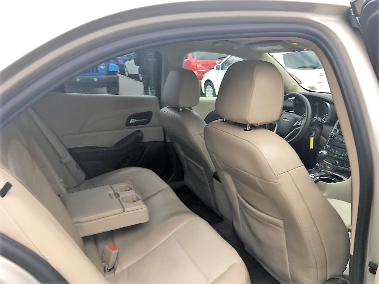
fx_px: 318
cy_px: 142
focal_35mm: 29
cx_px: 190
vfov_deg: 48.2
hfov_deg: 61.7
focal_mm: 4.15
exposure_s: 1/120
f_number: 2.2
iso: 32
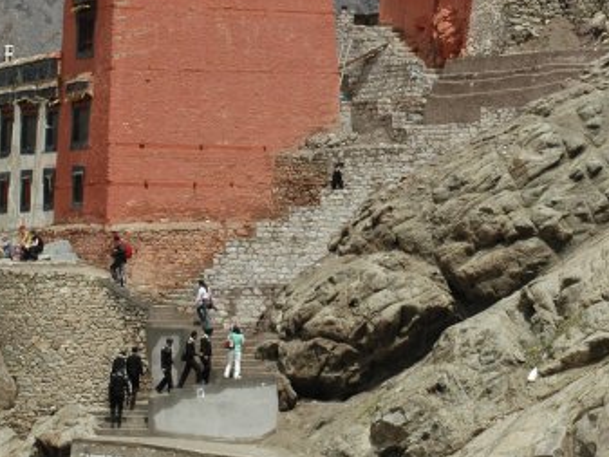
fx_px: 3801
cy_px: 145
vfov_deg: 6.9
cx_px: 396
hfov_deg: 9.2
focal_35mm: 216
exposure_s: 1/400
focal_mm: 70
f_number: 10
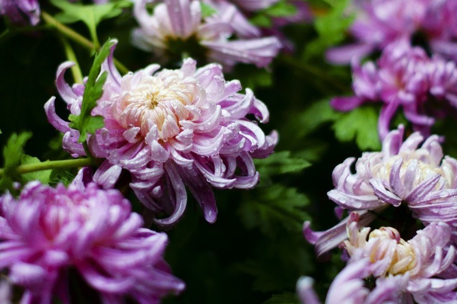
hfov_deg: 18.1
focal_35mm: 113
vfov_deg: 12.1
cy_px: 112
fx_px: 1434
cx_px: 195
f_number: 2
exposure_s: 1/500
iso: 200
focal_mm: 50
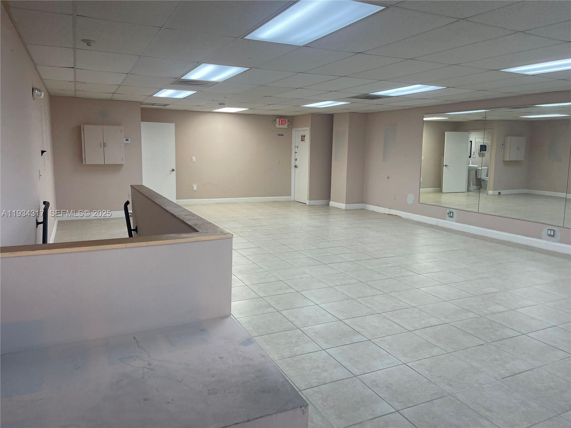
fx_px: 412
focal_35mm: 25
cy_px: 214
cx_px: 286
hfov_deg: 69.4
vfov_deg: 54.9
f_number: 1.6
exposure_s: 1/120
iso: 80
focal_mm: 5.1
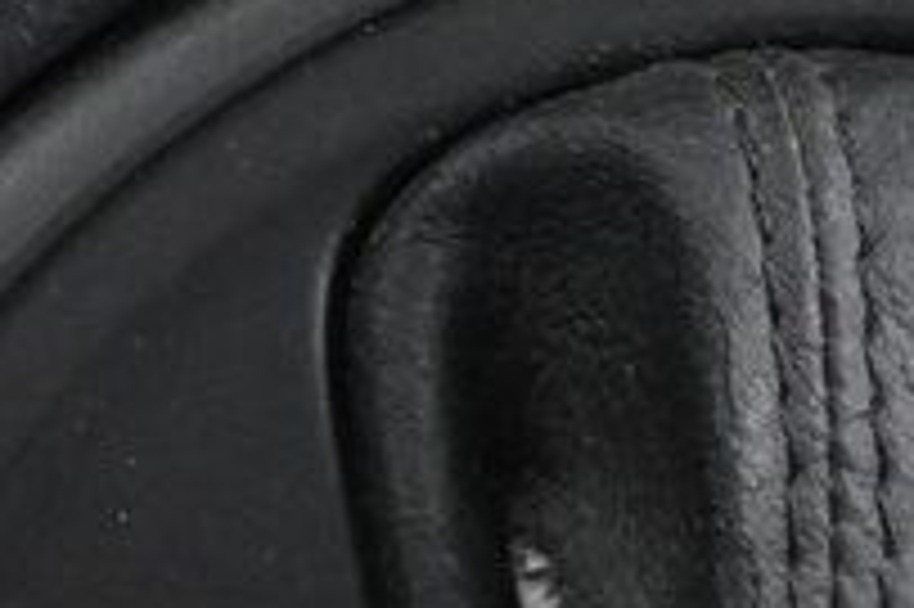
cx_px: 1045
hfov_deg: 10.6
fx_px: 4871
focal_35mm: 192
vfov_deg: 6.4
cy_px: -1347
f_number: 3.5
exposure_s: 1/13
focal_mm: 16
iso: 3200
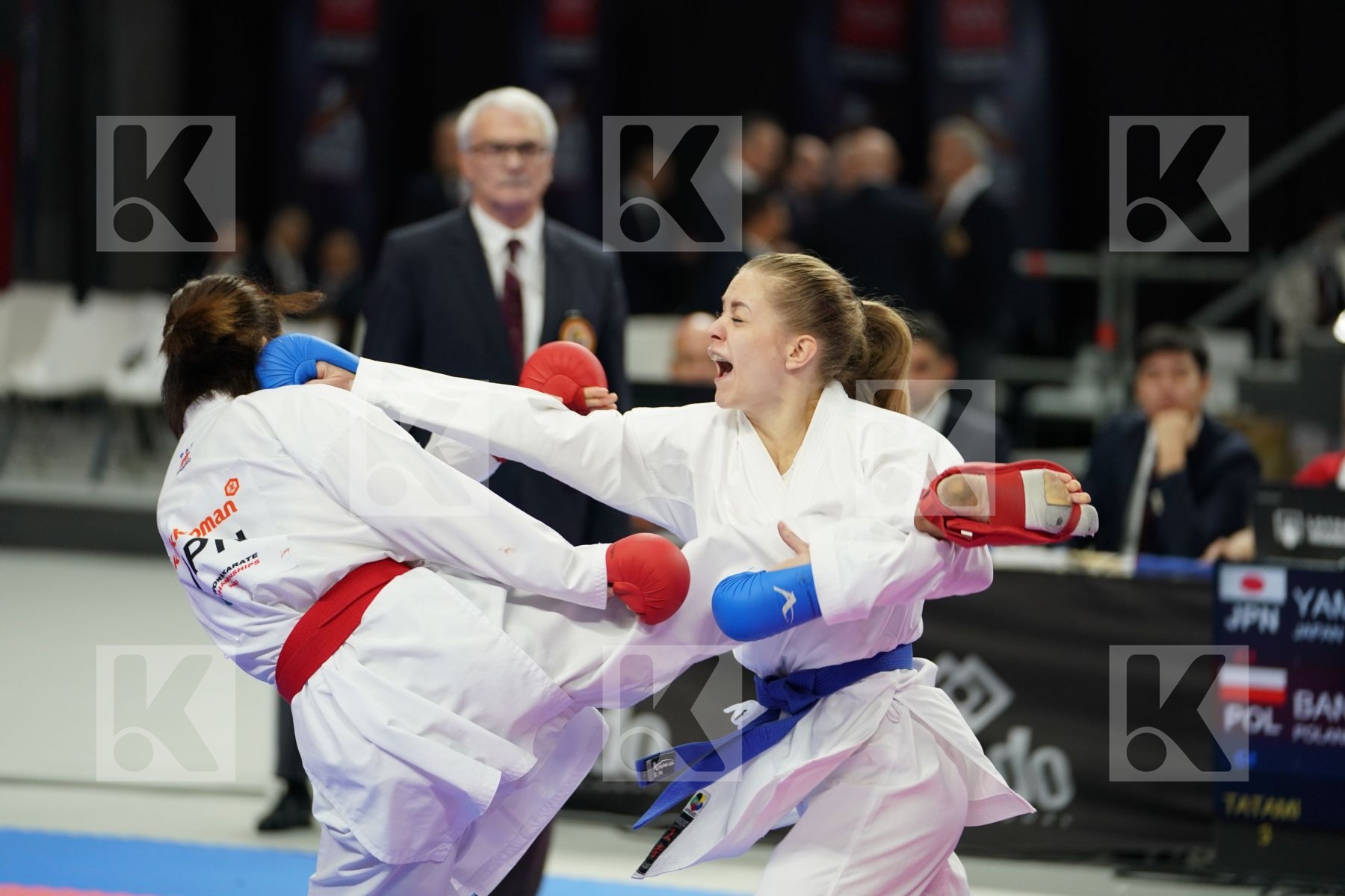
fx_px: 5641
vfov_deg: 9.1
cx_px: 672
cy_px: 448
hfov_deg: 13.6
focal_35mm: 151
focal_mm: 151
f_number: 2.8
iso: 1000
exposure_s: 1/1000
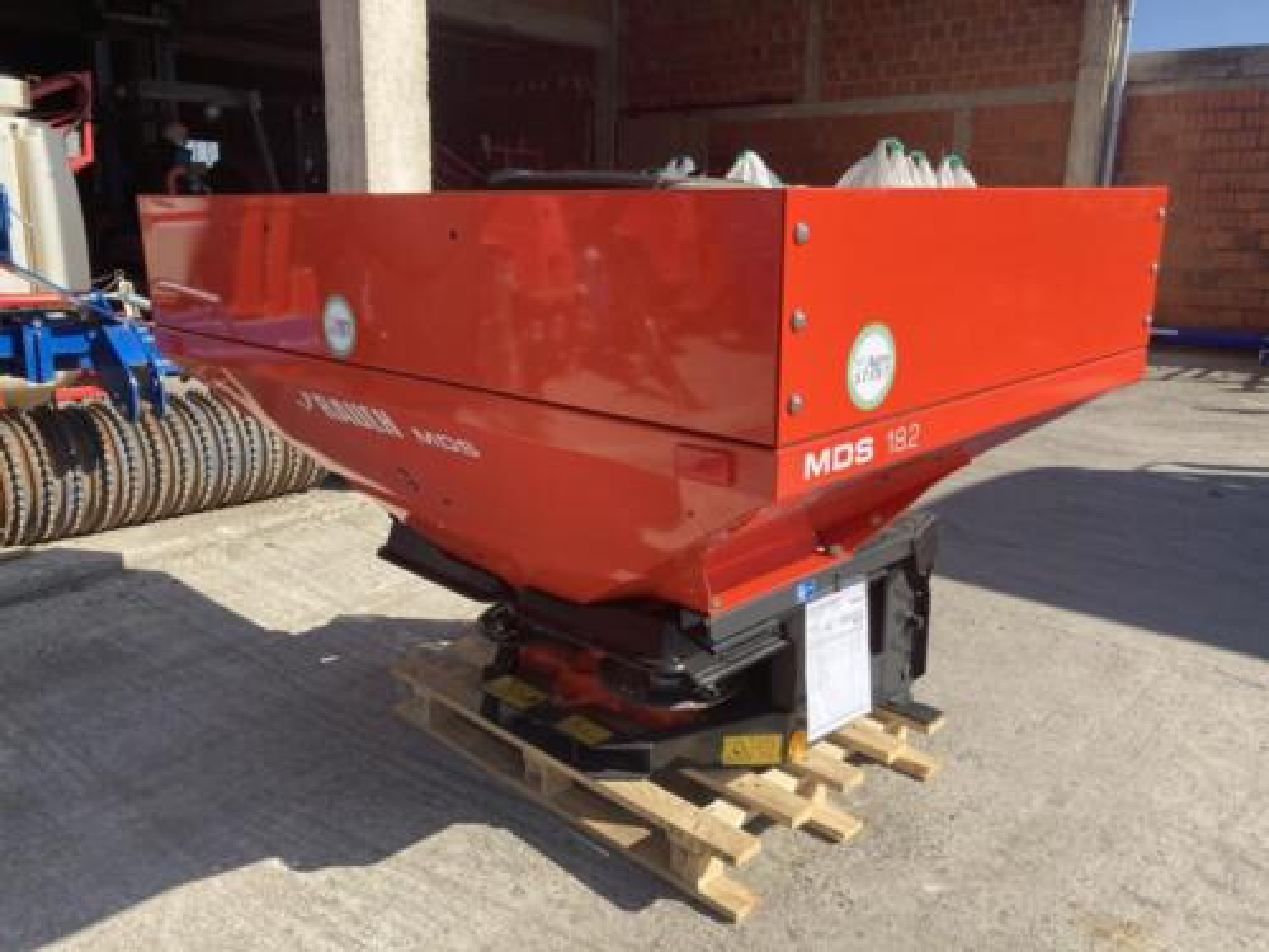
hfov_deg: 63.4
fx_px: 1026
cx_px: 634
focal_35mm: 28
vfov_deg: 49.7
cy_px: 476
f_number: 1.8
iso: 20
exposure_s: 1/1200
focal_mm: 3.99
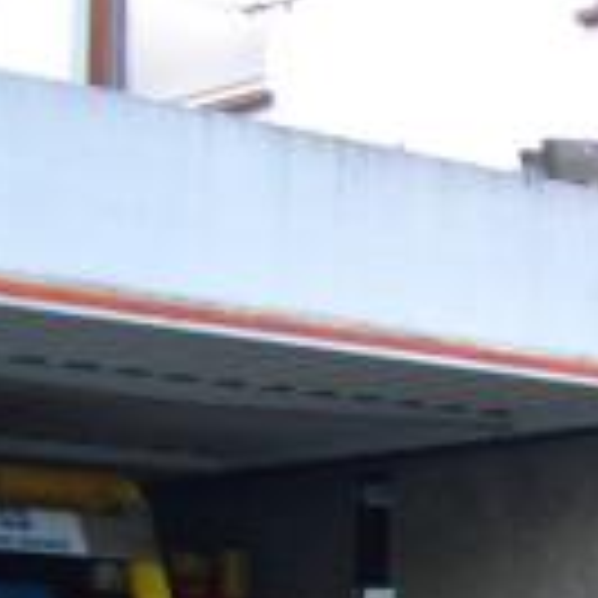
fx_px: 2912
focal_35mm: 149
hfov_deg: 10.7
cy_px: 985
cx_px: 1196
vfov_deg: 11.1
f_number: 2.6
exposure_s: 1/125
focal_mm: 5.8
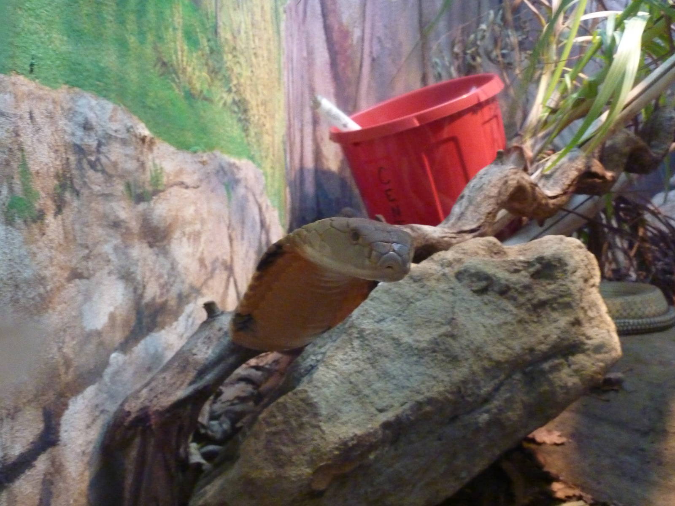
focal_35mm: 40
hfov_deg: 46.8
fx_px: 780
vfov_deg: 36.0
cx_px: 338
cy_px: 253
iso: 800
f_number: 3.6
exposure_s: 1/13
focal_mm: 6.5
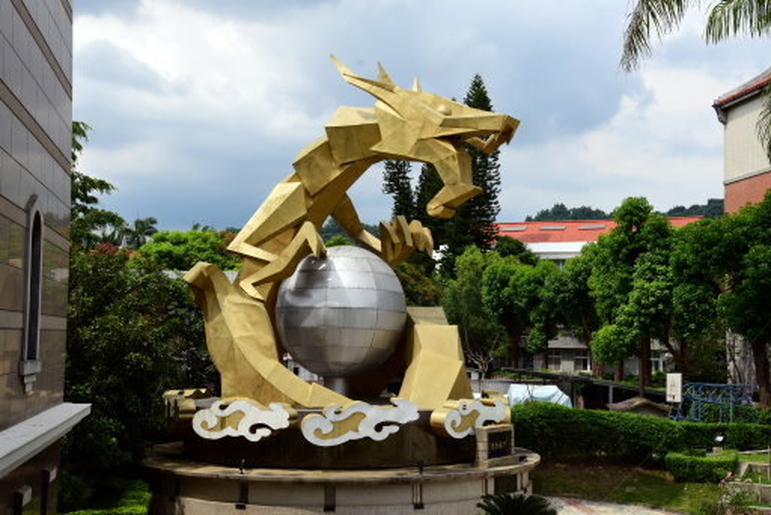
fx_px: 1071
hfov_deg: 39.6
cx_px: 386
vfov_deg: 27.0
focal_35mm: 50
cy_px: 258
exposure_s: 1/250
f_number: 8
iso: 100
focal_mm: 50
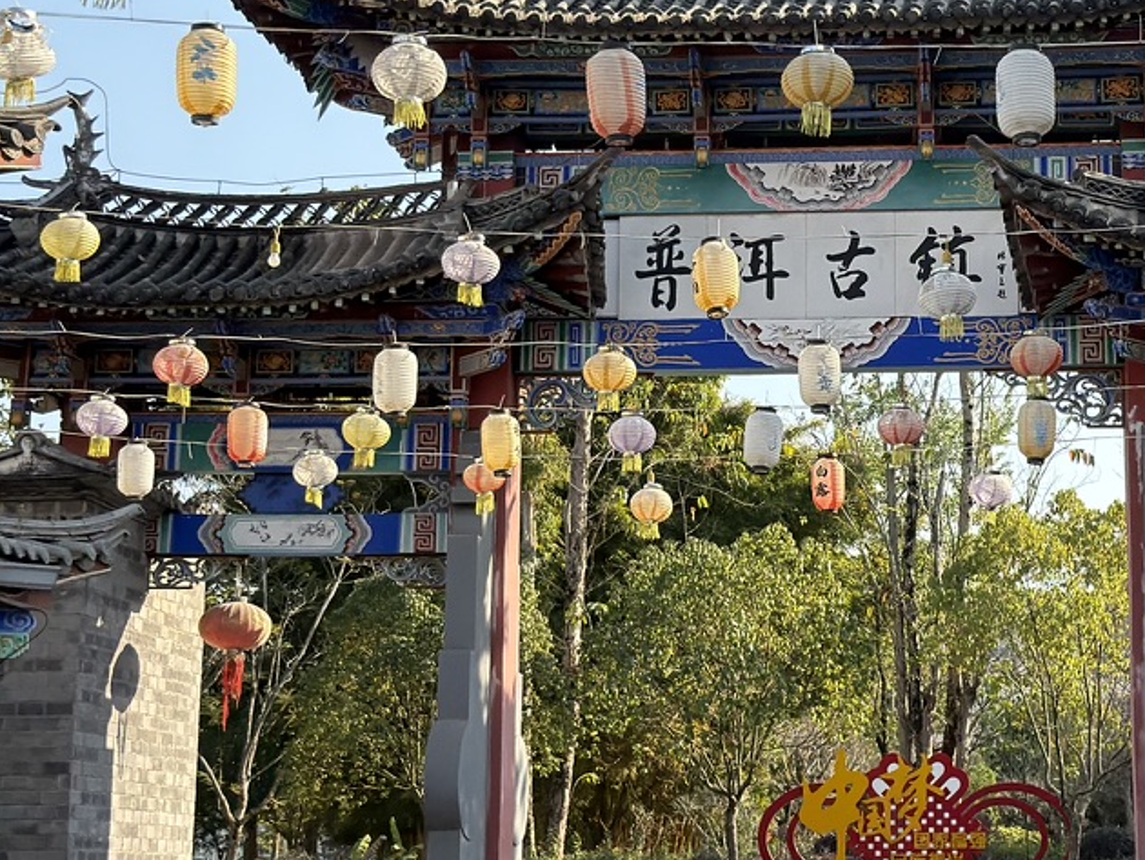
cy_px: 440
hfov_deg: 24.8
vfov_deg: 18.9
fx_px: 2581
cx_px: 834
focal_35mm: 78
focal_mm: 6.76
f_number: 1.78
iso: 400
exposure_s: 1/7143
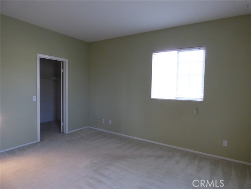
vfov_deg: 66.0
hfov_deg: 81.7
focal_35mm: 20
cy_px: 94
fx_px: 145
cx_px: 126
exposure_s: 1/30
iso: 400
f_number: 2.8
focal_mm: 3.58
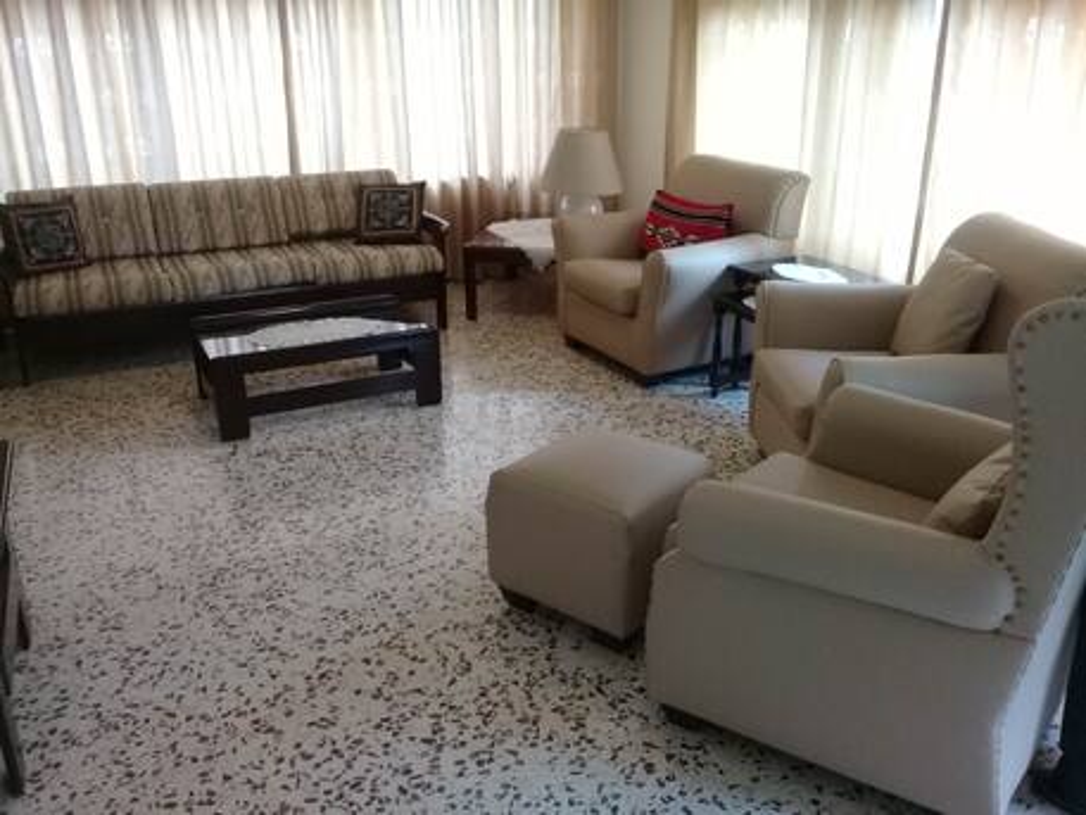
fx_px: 973
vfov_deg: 45.5
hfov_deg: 58.3
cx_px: 543
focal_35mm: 31
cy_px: 408
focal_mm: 3.3
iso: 160
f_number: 2.2
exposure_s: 1/40
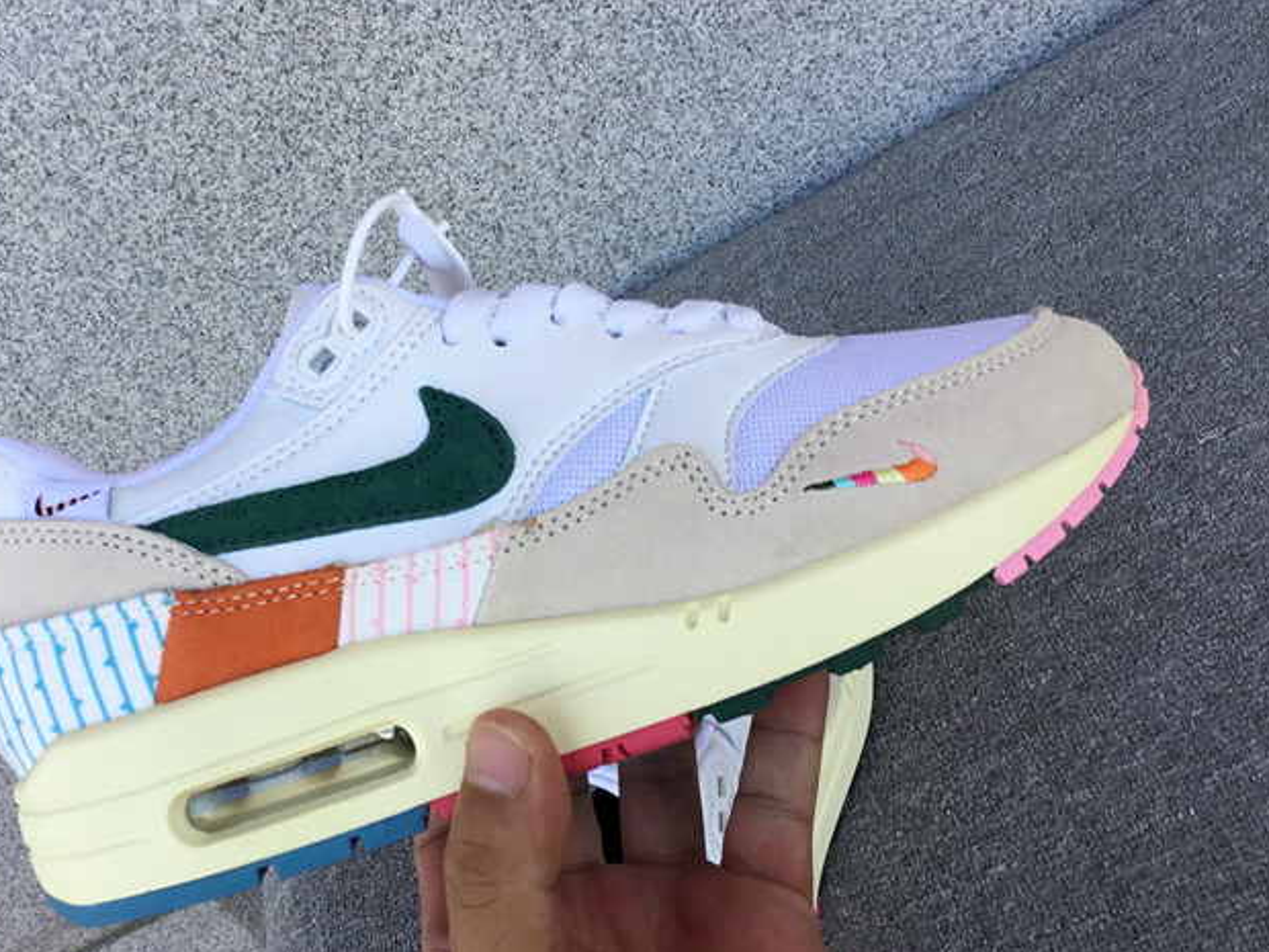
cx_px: 499
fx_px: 1650
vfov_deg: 32.2
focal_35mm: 45
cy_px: 441
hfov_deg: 41.9
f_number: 2.4
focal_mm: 3.3
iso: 25
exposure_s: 1/206
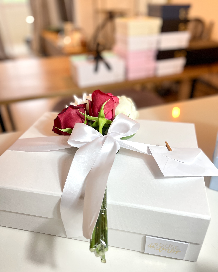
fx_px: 226
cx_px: 111
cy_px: 146
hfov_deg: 51.5
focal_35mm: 28
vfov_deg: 62.1
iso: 320
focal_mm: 4.2
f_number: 1.6
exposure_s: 1/60
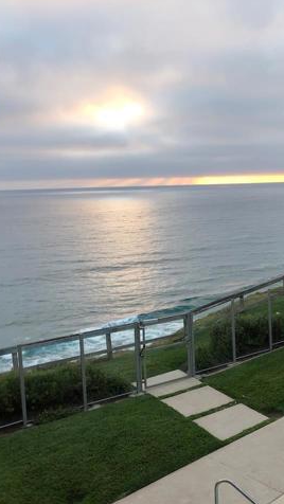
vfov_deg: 49.4
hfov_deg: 28.2
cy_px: 251
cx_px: 243
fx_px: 549
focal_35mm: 41
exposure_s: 1/120
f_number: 1.8
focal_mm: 3.99
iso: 20
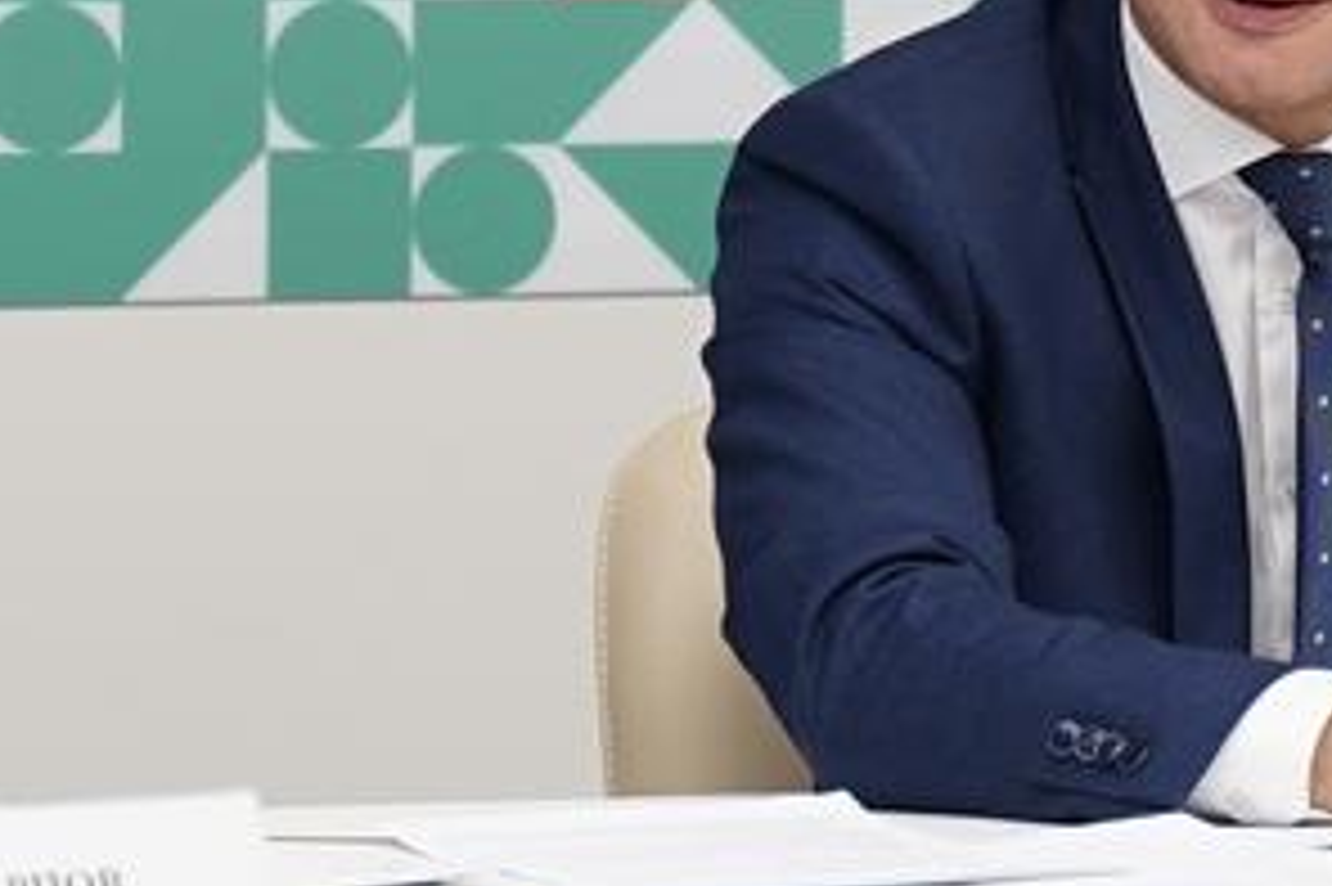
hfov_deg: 8.9
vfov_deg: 6.0
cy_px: 261
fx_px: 8431
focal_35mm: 228
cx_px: 1588
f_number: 3.5
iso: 500
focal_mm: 75
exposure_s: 1/125
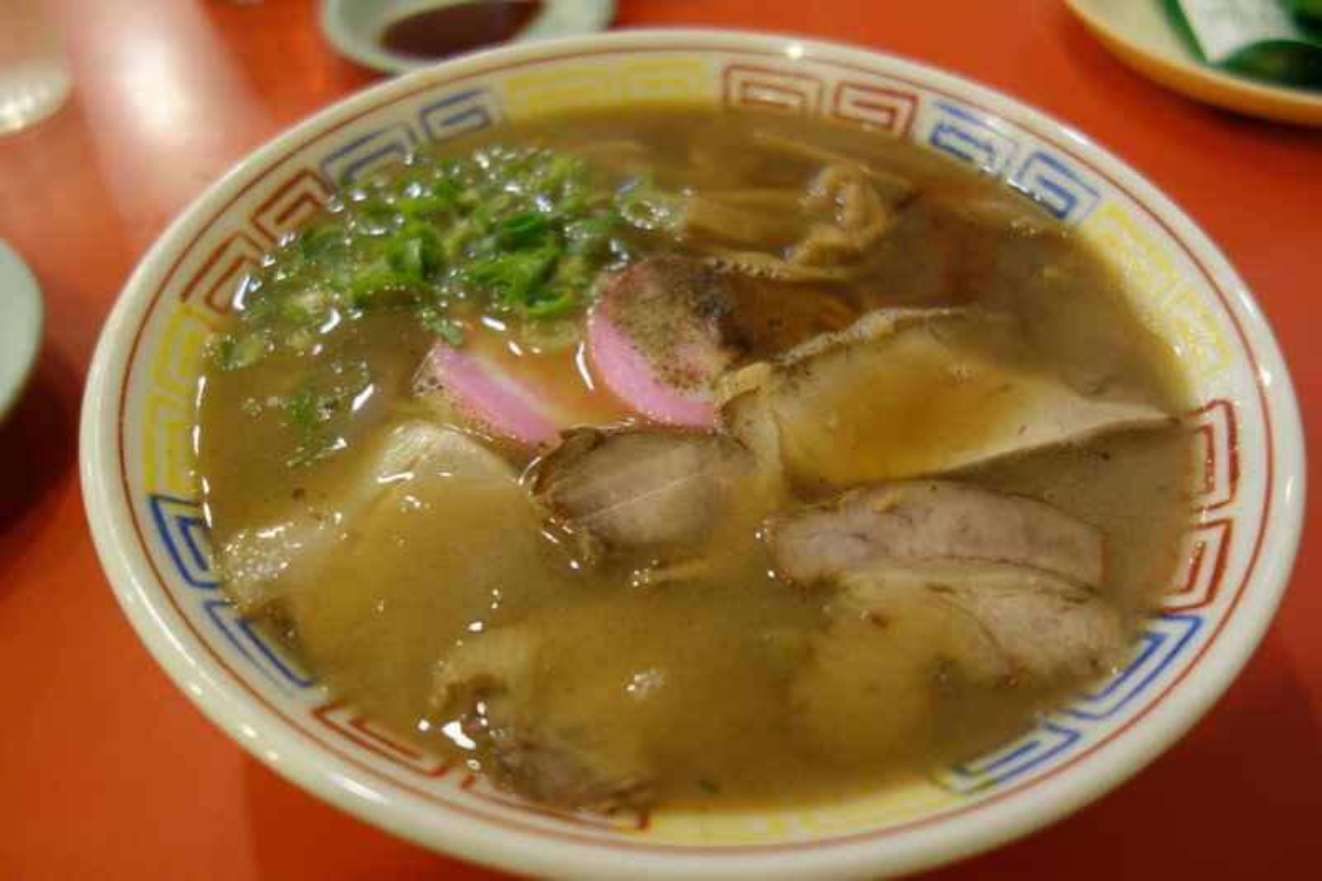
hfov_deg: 65.5
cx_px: 661
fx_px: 1028
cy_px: 440
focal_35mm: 28
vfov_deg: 46.4
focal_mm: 10.4
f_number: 1.8
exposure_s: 1/30
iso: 200
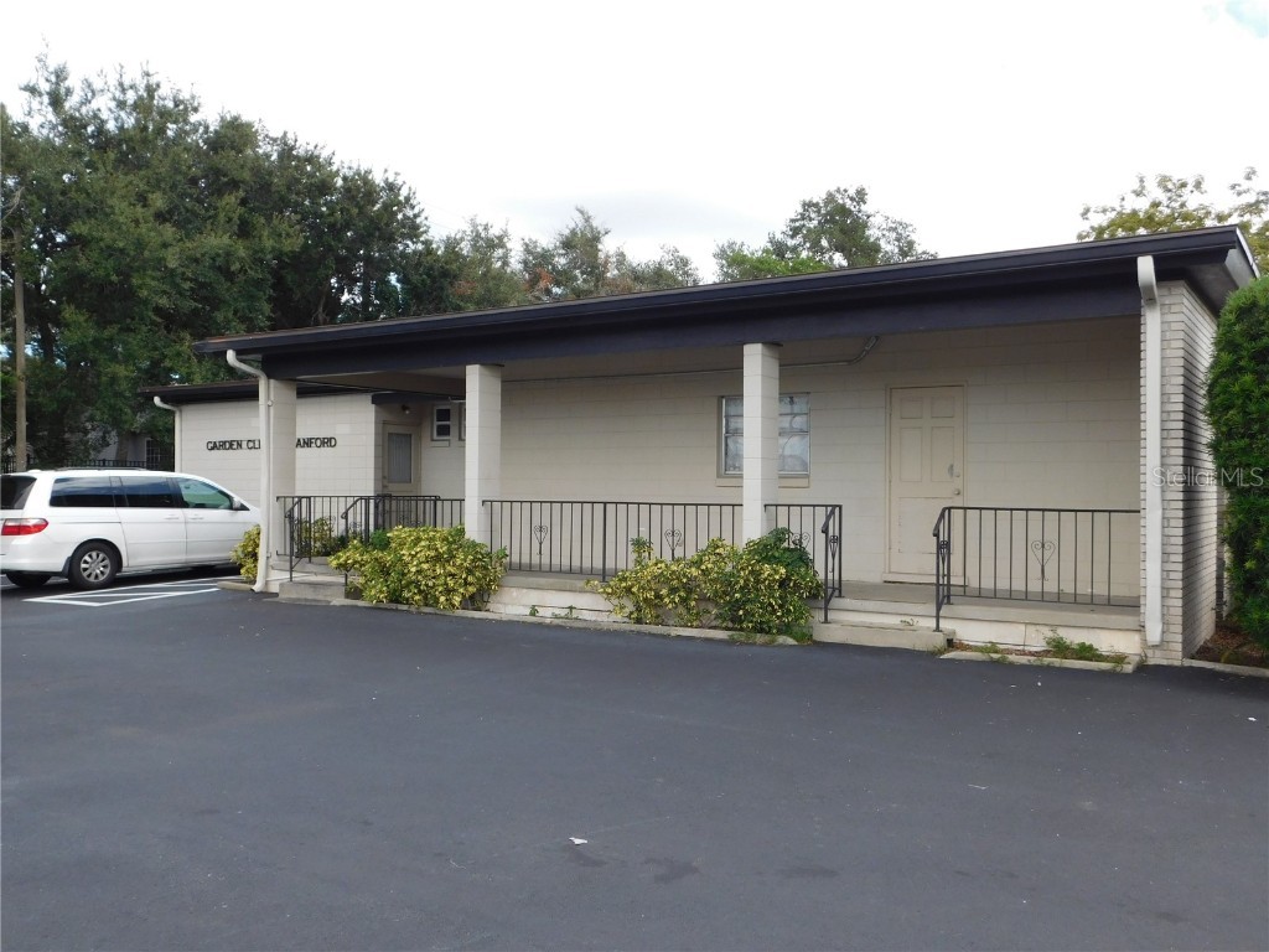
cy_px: 476
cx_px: 634
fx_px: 1100
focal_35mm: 30
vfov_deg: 46.8
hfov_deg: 60.0
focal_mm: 5.3
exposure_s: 1/640
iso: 125
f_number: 3.2
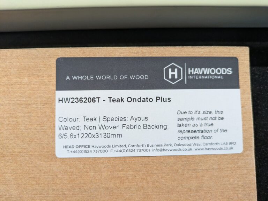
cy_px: 100
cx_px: 134
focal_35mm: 25
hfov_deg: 69.4
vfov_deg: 54.9
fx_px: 194
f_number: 1.89
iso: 501
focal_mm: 5.43
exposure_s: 1/100
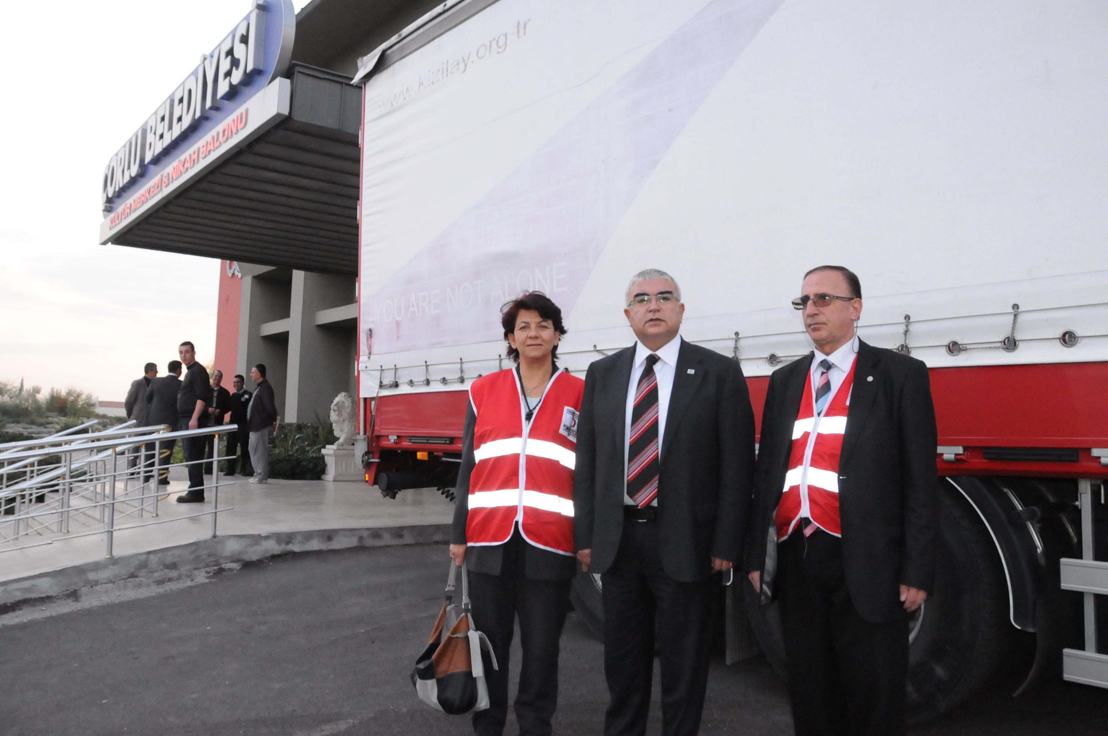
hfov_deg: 67.4
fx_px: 830
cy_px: 368
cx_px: 554
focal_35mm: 27
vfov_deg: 47.8
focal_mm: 18
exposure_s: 1/80
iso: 3200
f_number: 7.1
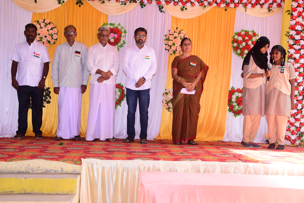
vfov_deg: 26.5
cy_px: 102
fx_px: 431
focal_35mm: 51
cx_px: 152
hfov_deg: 38.9
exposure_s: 1/125
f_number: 7.1
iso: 320
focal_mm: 34
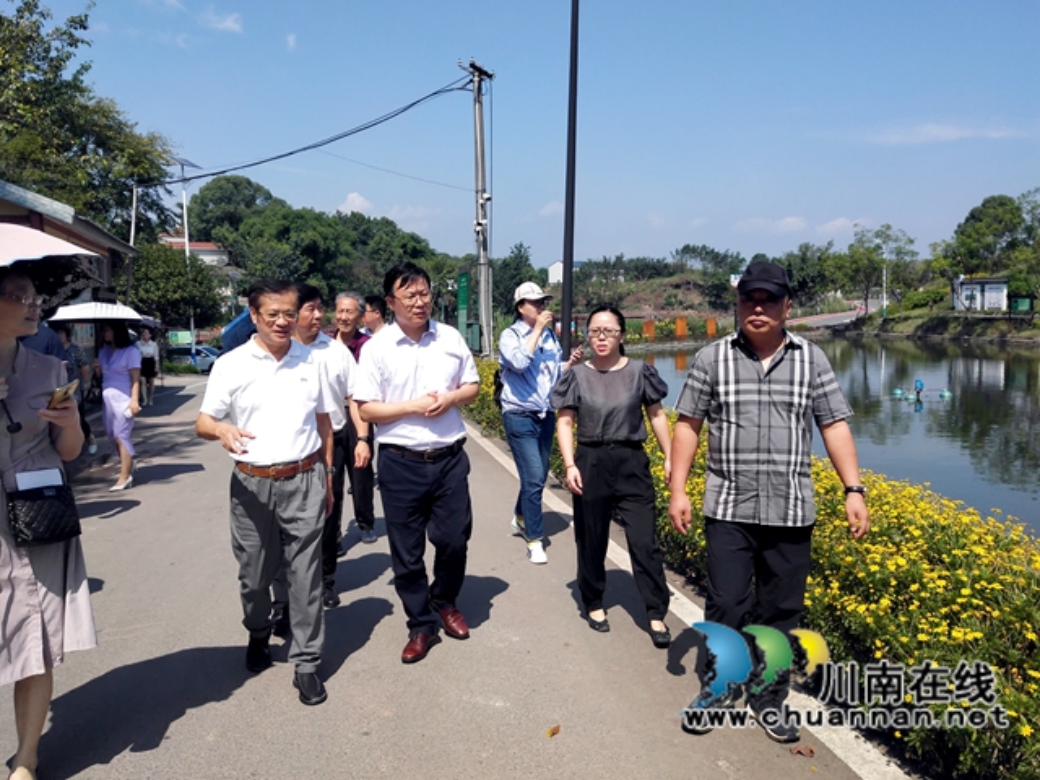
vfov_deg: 41.8
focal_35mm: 34
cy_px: 390
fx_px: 1021
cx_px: 520
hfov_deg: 54.0
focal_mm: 3.95
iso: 53
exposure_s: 1/3095
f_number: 1.8
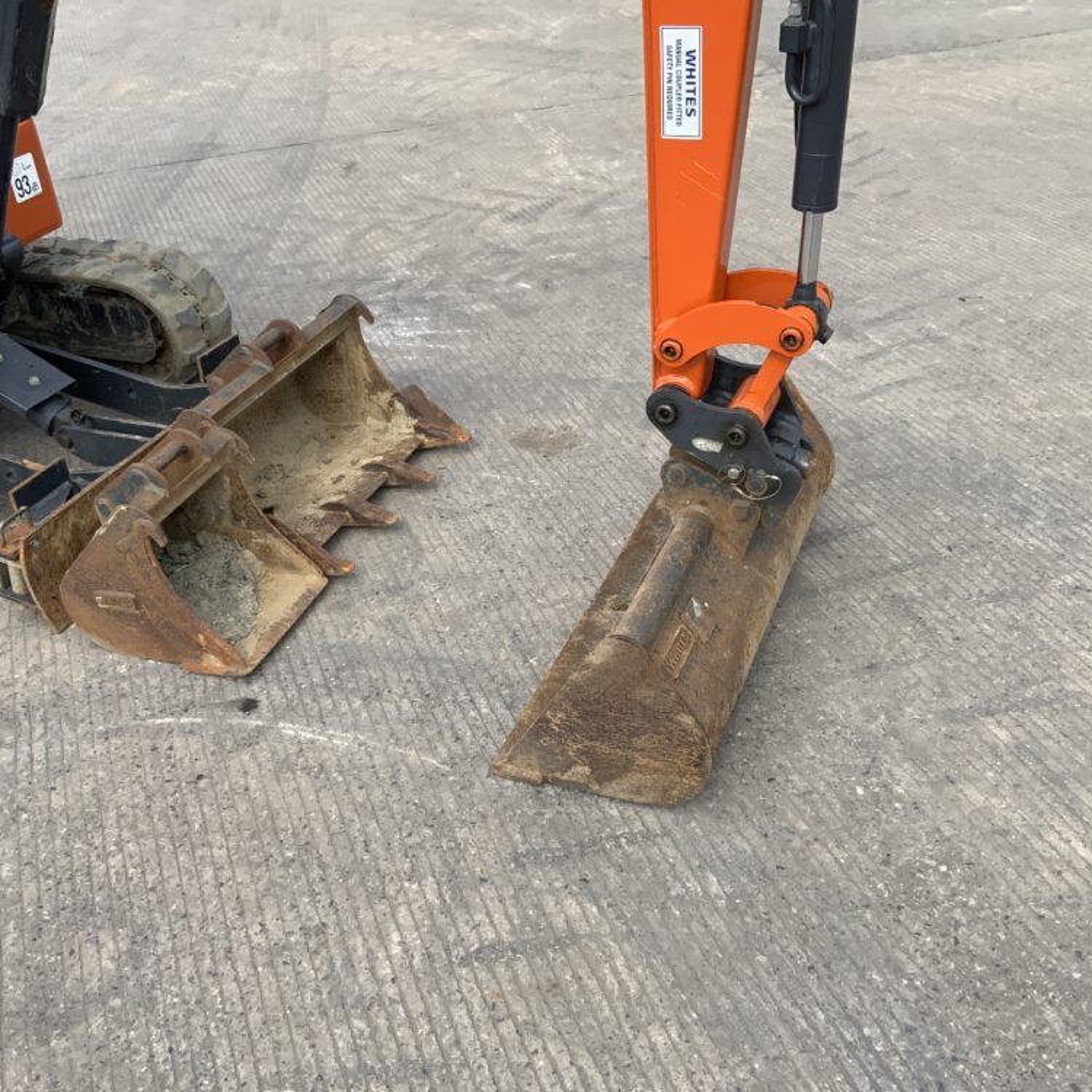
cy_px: 558
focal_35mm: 35
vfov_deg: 47.2
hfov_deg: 47.2
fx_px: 1249
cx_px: 547
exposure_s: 1/1311
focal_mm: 3
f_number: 1.8
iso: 16
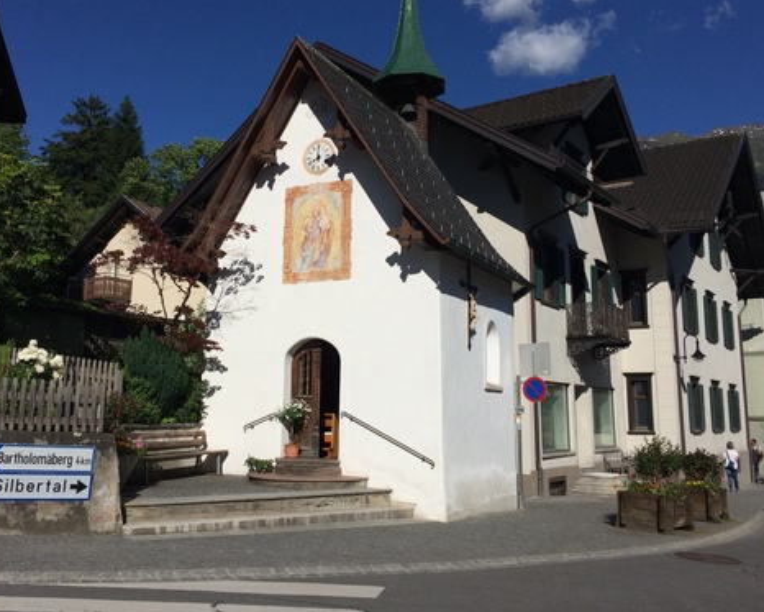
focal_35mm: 34
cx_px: 359
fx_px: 769
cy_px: 276
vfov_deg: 43.3
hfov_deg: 52.8
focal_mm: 4.15
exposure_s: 1/6849
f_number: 2.2
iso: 32
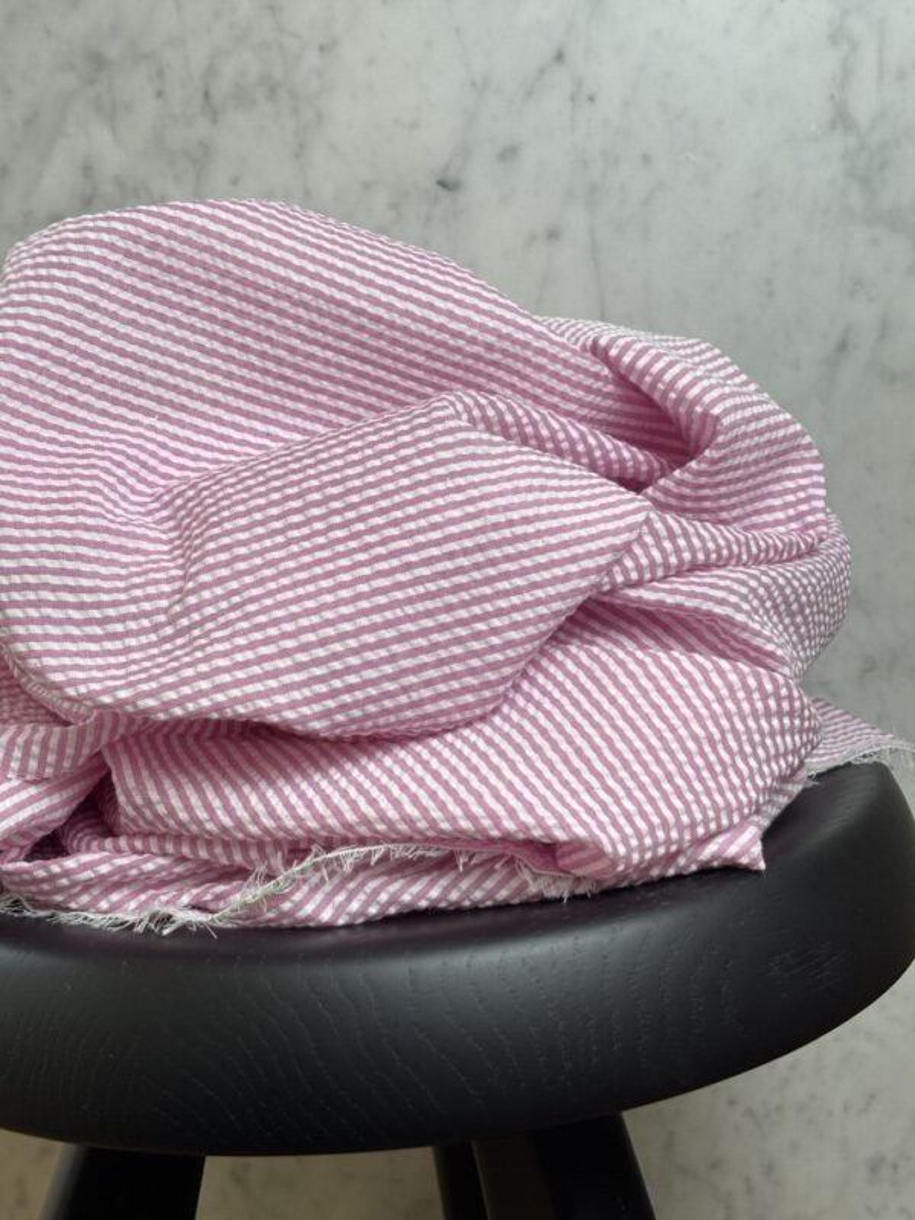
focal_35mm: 52
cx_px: 458
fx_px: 1833
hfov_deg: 28.0
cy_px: 610
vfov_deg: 36.8
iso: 40
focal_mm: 5.96
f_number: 1.6
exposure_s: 1/121
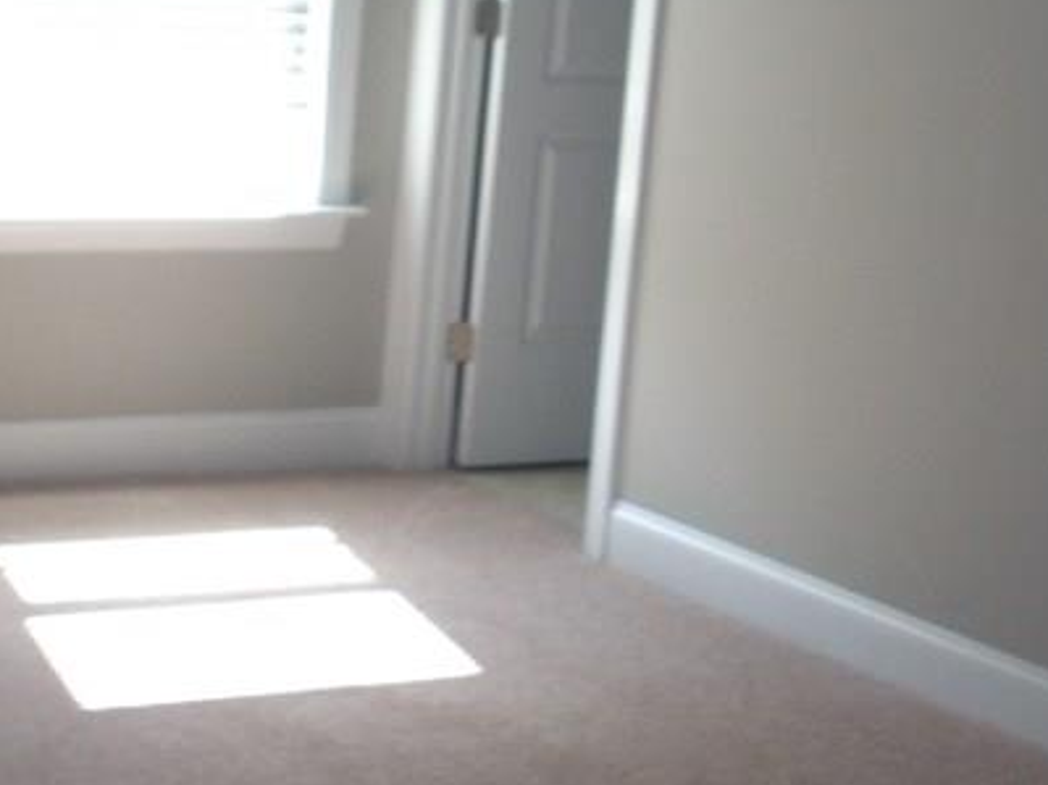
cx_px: 244
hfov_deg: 20.5
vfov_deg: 15.5
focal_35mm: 95
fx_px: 2875
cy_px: 176
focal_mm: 6.2
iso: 100
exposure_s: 1/30
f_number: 2.8
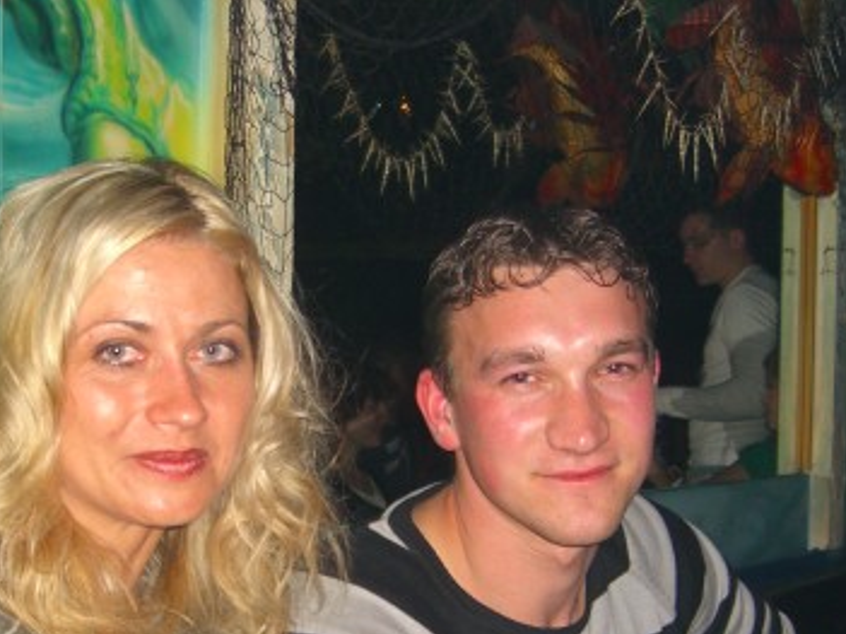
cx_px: 328
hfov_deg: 29.7
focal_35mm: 65
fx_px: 1588
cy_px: 540
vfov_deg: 22.2
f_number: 2.8
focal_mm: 7.9
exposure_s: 1/60
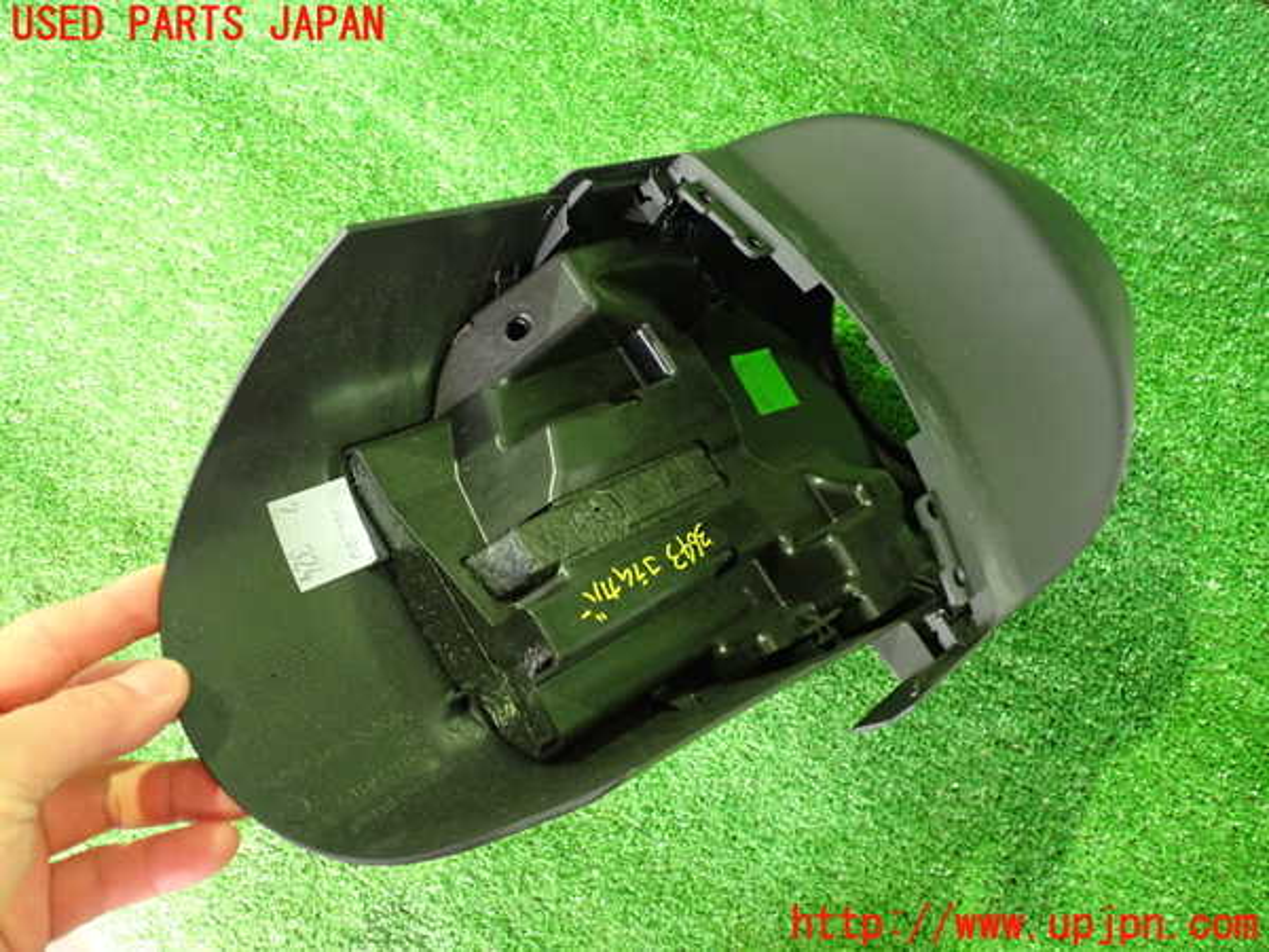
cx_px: 634
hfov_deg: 60.0
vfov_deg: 46.8
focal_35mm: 30
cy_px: 476
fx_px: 1100
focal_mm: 5.4
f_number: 2.3
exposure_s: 1/15
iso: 800
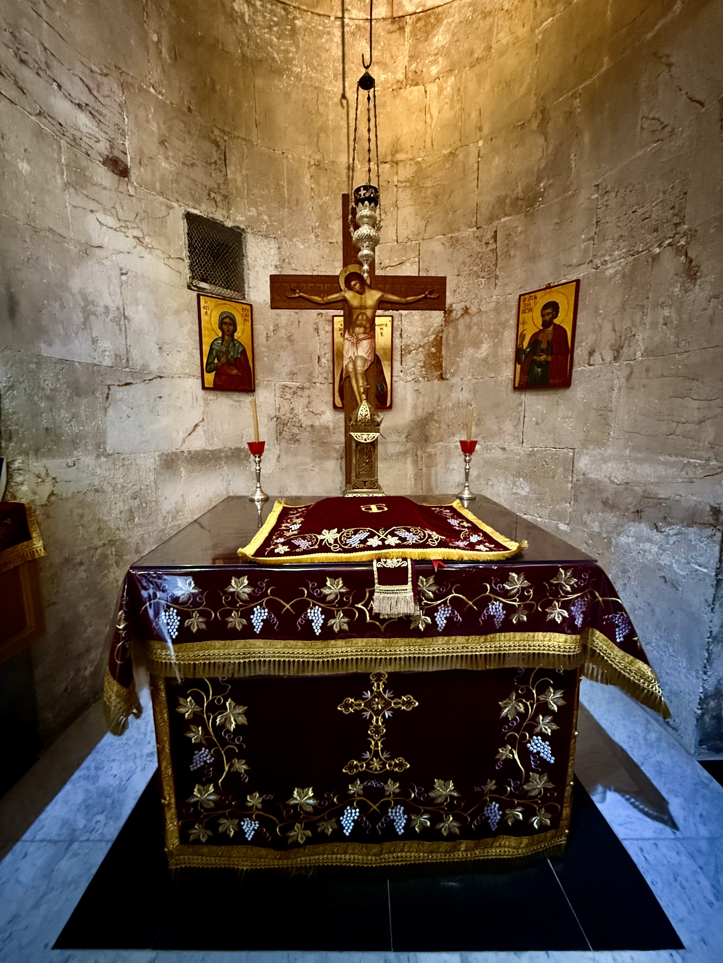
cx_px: 362
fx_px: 390
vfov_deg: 102.1
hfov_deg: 85.7
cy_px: 482
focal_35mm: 14
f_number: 2.2
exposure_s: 1/25
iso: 1250
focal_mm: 2.22
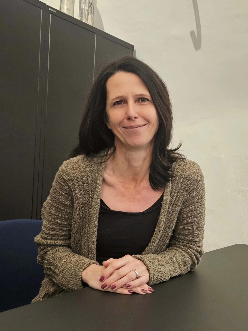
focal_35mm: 23
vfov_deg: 73.9
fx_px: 220
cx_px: 124
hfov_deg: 58.9
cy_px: 166
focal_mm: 5.4
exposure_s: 1/101
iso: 500
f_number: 1.8
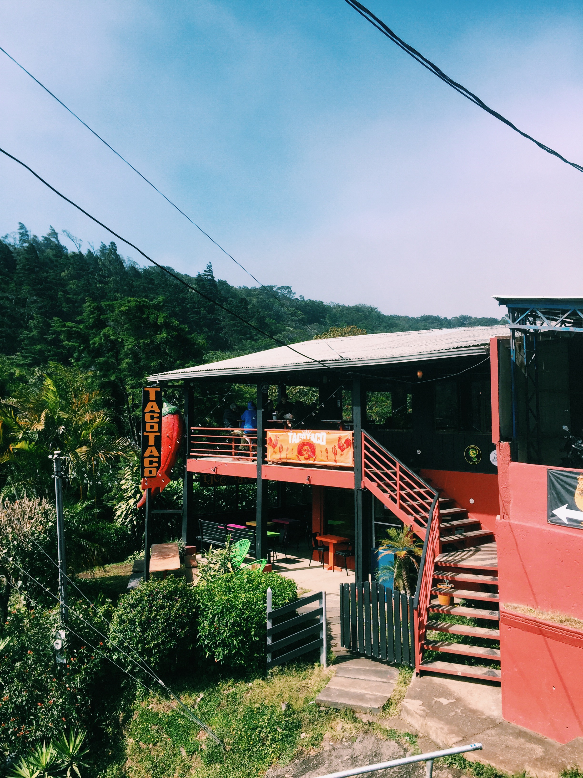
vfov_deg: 61.7
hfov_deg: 48.2
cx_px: 292
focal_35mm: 29
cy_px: 389
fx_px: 651
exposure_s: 1/1276
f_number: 2.2
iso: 32
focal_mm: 4.15
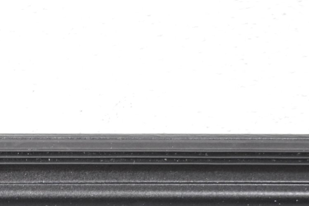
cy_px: 341
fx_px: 1416
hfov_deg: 11.8
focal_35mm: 165
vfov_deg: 8.1
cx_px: -173
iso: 2500
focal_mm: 32
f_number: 4.5
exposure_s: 1/125
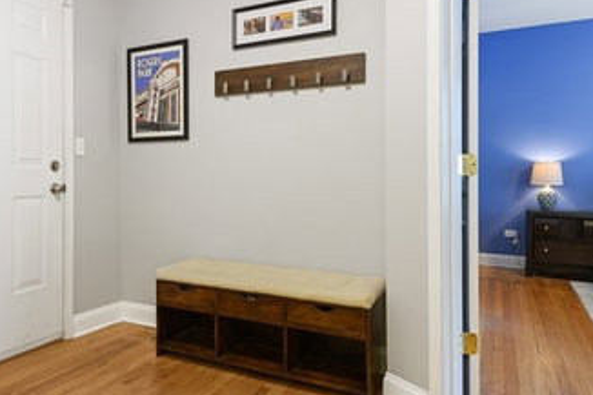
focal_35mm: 28
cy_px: 177
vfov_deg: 46.3
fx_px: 461
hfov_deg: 64.3
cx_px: 215
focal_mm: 19
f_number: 9.5
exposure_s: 1.5
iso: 200
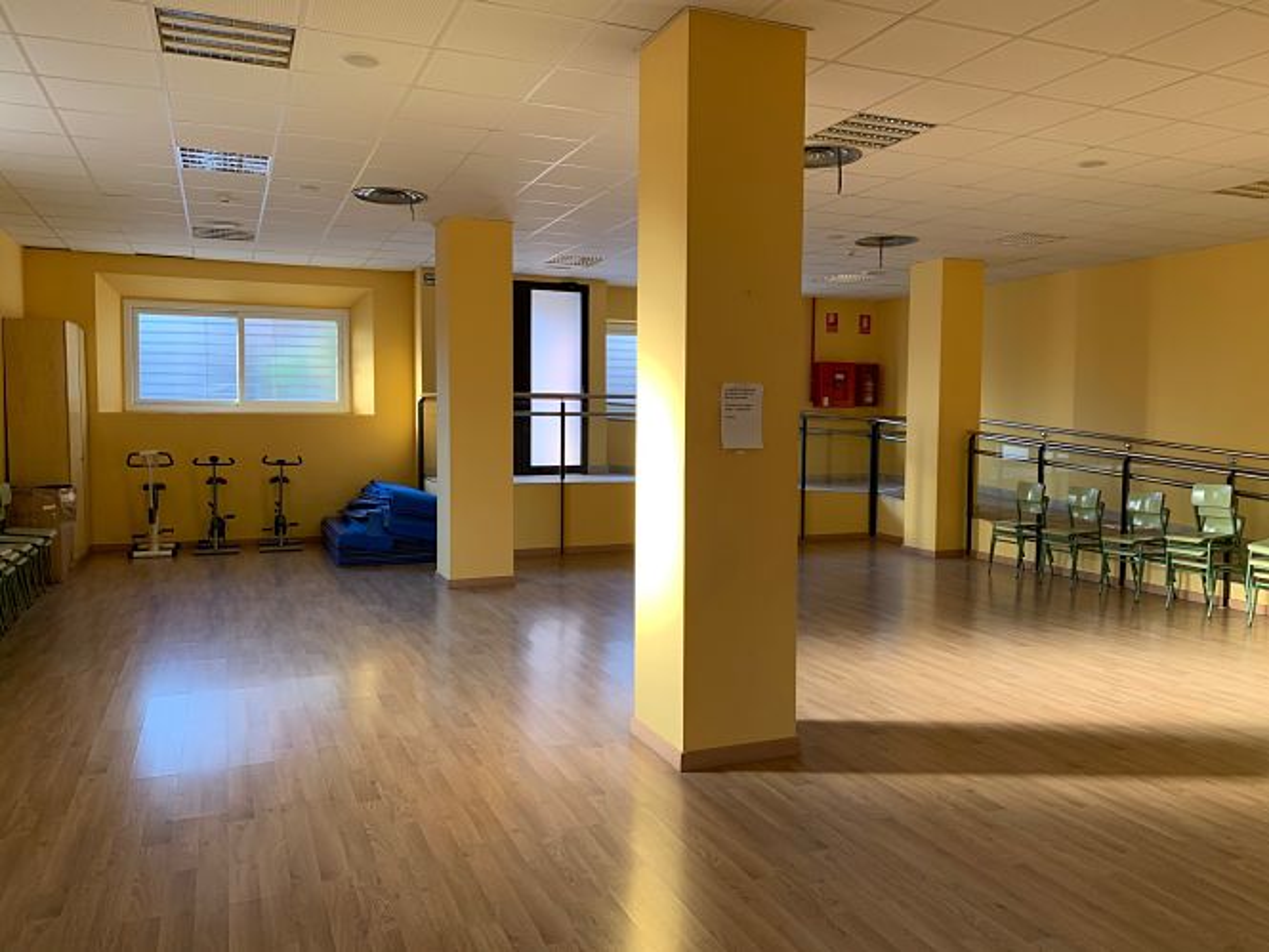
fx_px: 953
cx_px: 634
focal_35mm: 26
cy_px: 476
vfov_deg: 53.1
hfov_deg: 67.3
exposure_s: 1/91
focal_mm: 4.25
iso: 100
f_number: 1.8
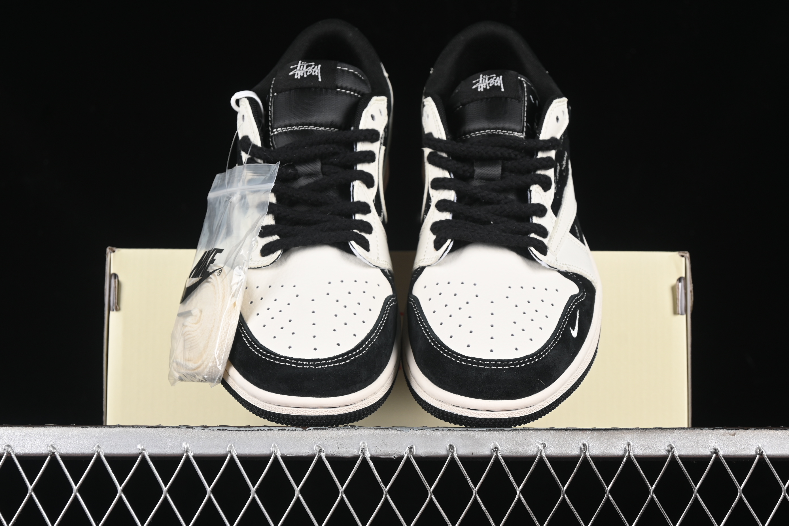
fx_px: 1644
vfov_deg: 18.2
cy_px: 263
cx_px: 394
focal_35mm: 75
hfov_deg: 27.0
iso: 160
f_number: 6.3
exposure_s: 1/80
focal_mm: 50
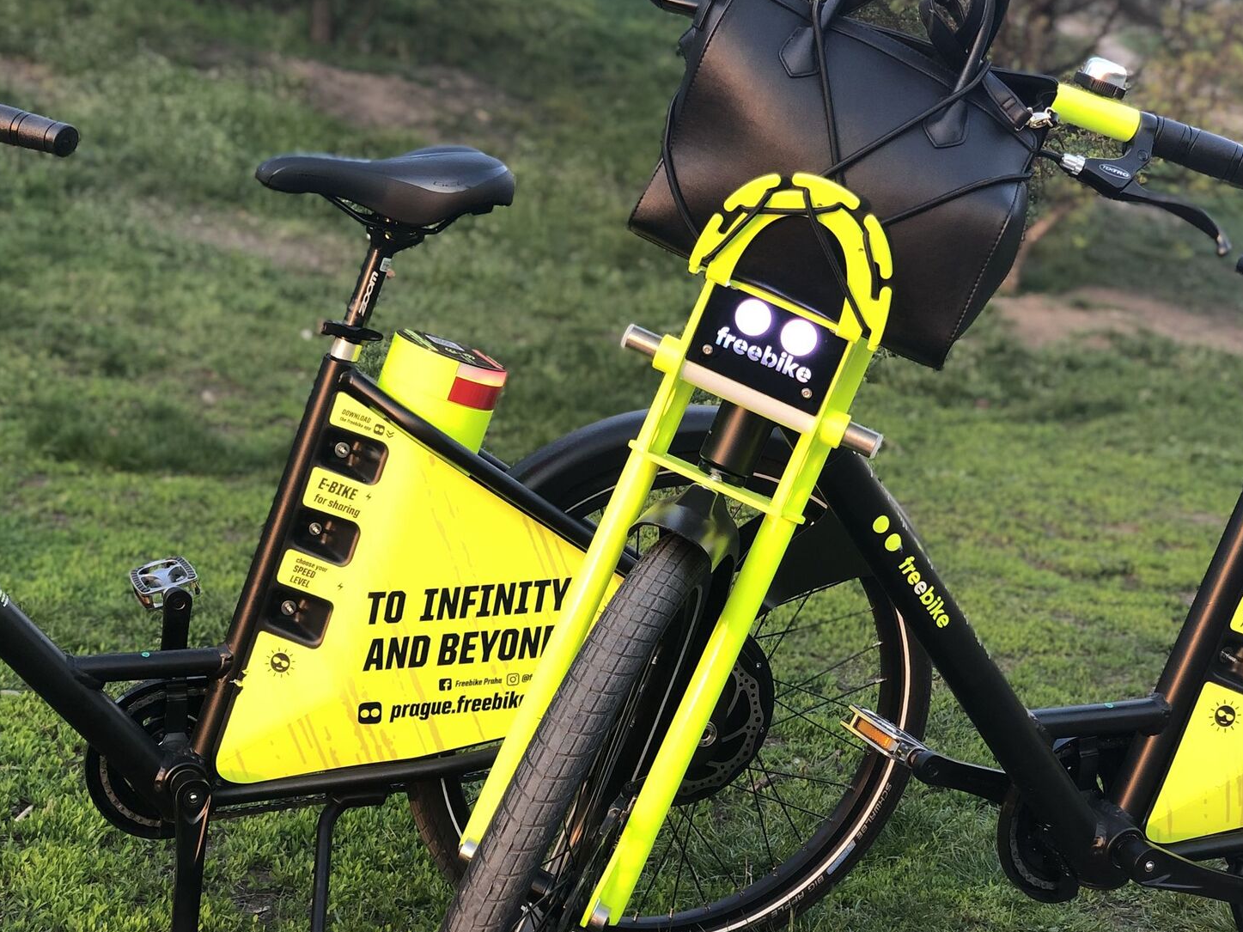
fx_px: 2477
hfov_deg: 28.1
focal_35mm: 69
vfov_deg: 21.3
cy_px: 368
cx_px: 547
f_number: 2.4
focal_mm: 6
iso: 25
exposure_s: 1/60
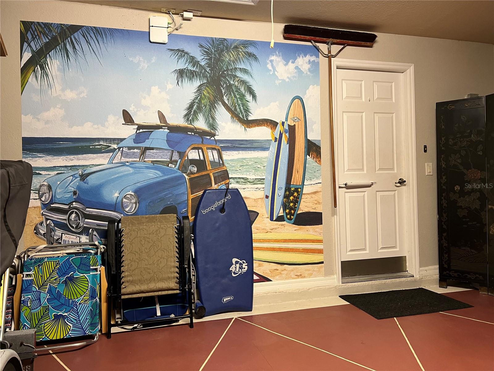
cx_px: 247
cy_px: 186
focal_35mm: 26
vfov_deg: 53.1
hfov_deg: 67.3
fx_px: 371
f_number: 1.5
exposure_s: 1/60
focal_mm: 5.7
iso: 320
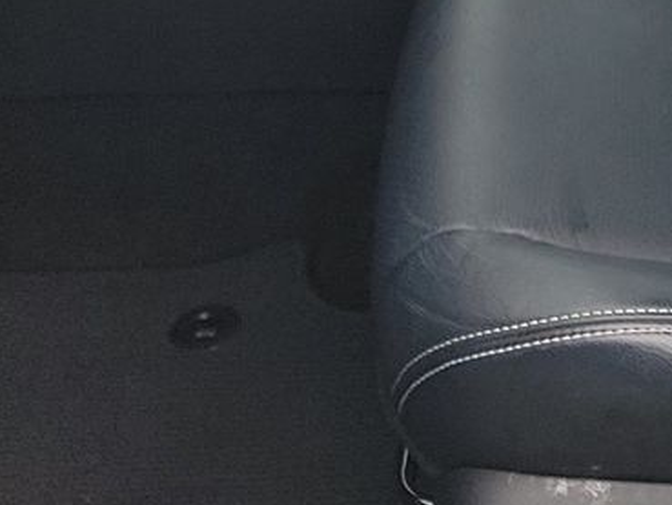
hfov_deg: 18.1
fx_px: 2020
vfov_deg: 12.7
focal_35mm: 104
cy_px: -472
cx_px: 772
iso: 96
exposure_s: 1/59
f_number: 1.8
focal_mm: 6.7
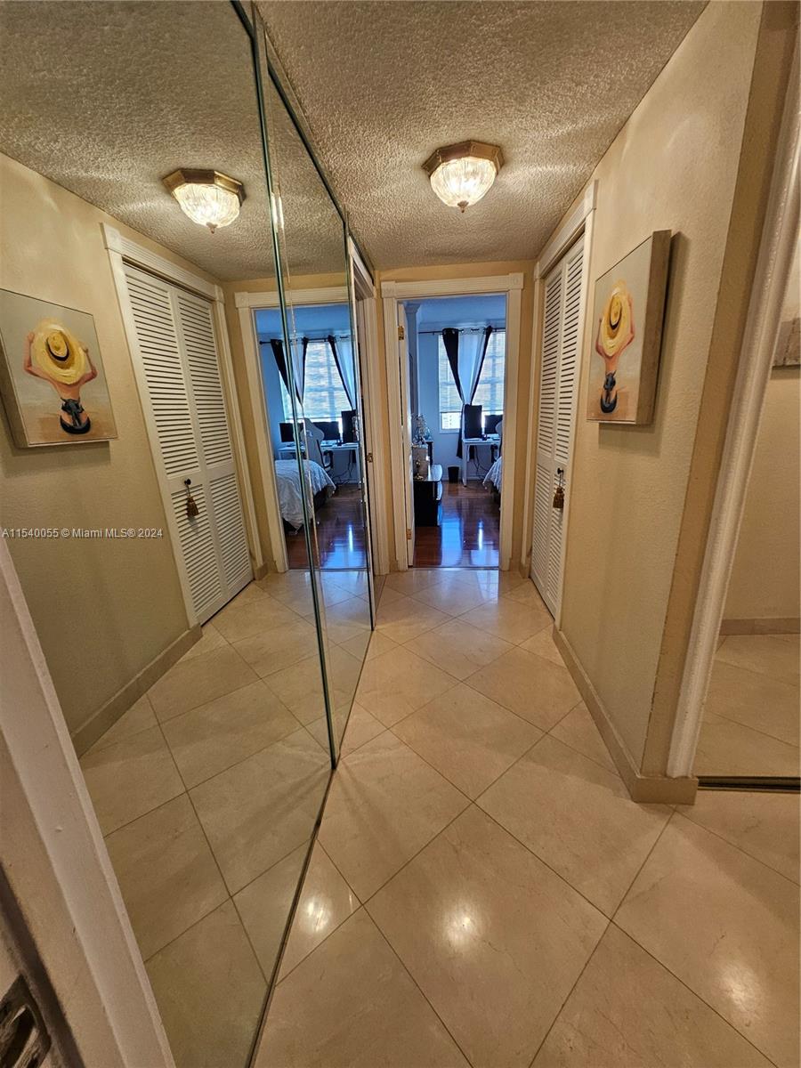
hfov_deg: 89.9
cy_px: 534
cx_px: 400
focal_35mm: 13
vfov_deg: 106.2
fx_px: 401
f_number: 2.2
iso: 100
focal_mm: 1.74
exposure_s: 1/60
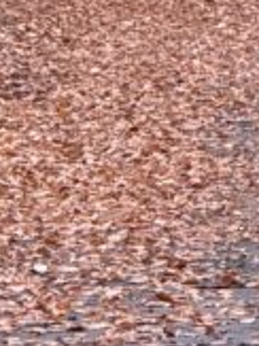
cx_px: 227
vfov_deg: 3.1
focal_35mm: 628
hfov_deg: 2.4
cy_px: -223
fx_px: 6273
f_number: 2.8
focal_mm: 16.89
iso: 500
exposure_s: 1/88
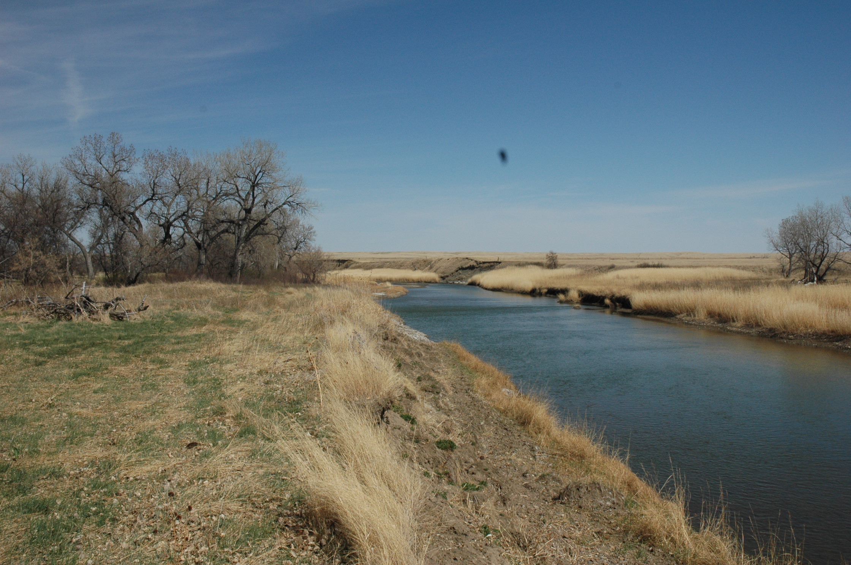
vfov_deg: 35.4
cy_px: 282
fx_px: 885
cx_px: 426
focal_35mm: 38
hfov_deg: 51.3
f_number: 10
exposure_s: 1/320
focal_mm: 25
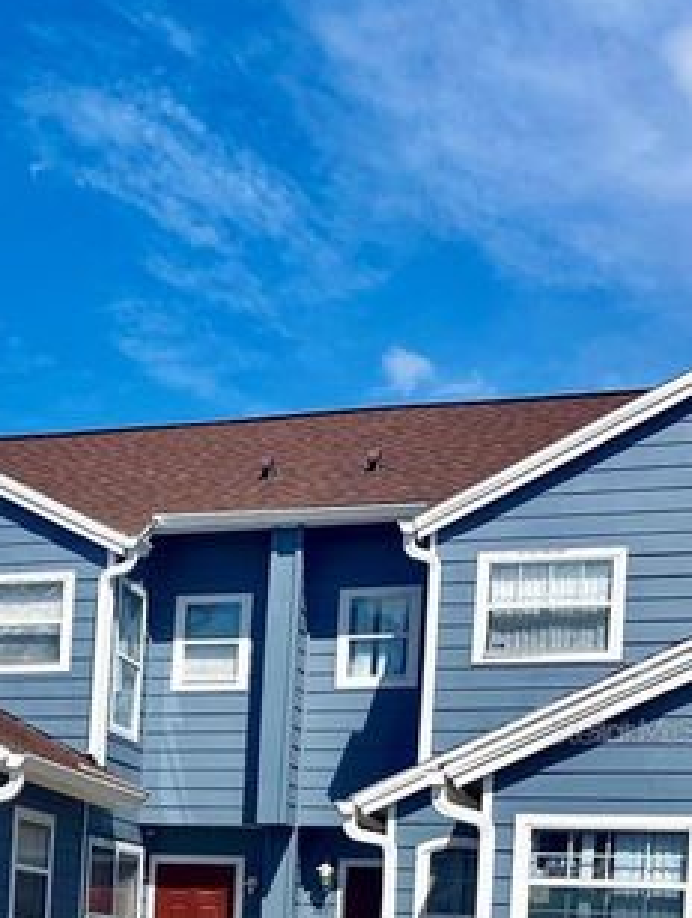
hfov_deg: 24.6
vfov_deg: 33.3
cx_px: -42
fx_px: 1489
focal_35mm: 56
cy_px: 730
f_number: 1.8
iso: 32
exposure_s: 1/5025
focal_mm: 4.25
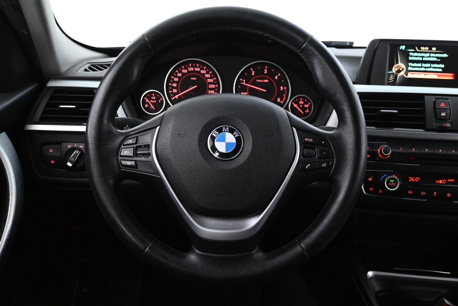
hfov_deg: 56.1
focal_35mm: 34
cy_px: 153
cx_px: 229
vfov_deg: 39.1
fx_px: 429
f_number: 4
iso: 8000
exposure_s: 1/40
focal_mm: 22.5
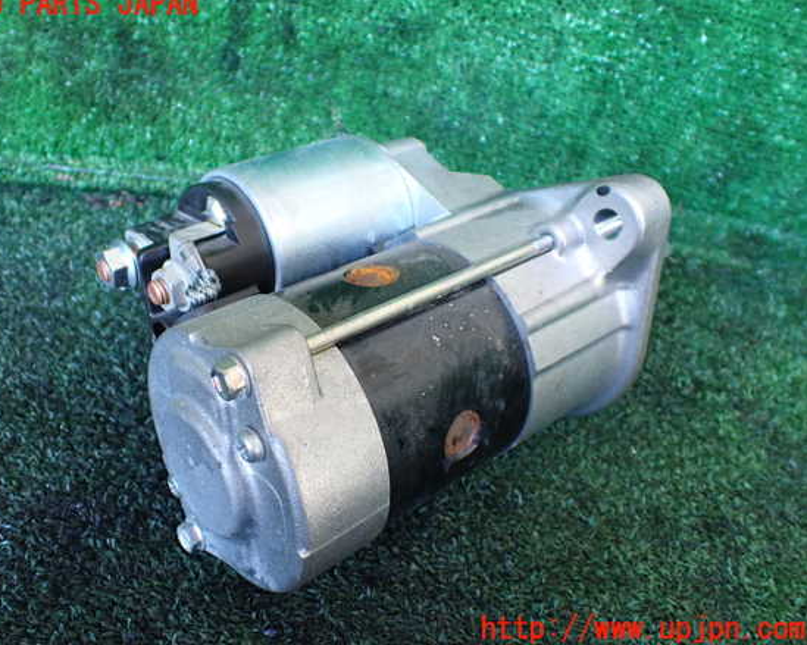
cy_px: 317
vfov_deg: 45.8
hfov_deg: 55.6
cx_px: 372
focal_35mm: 32
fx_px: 764
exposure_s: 1/80
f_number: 2.3
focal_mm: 5.4
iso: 800
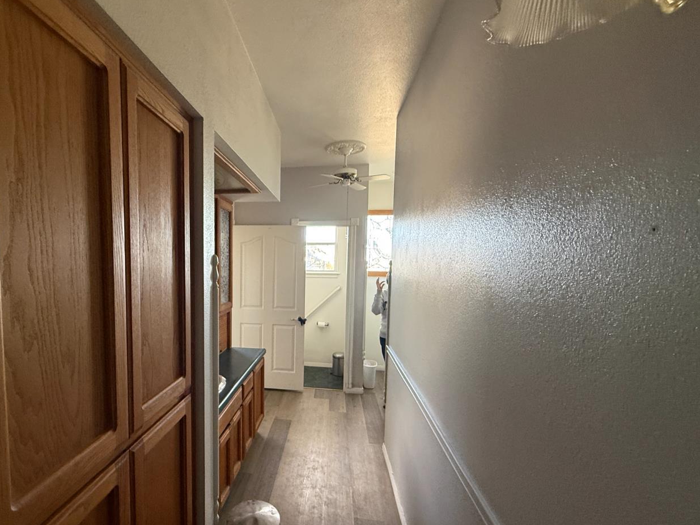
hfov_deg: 89.7
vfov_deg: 74.6
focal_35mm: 17
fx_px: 344
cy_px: 286
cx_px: 275
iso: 320
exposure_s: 1/69
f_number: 2.2
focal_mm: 2.22
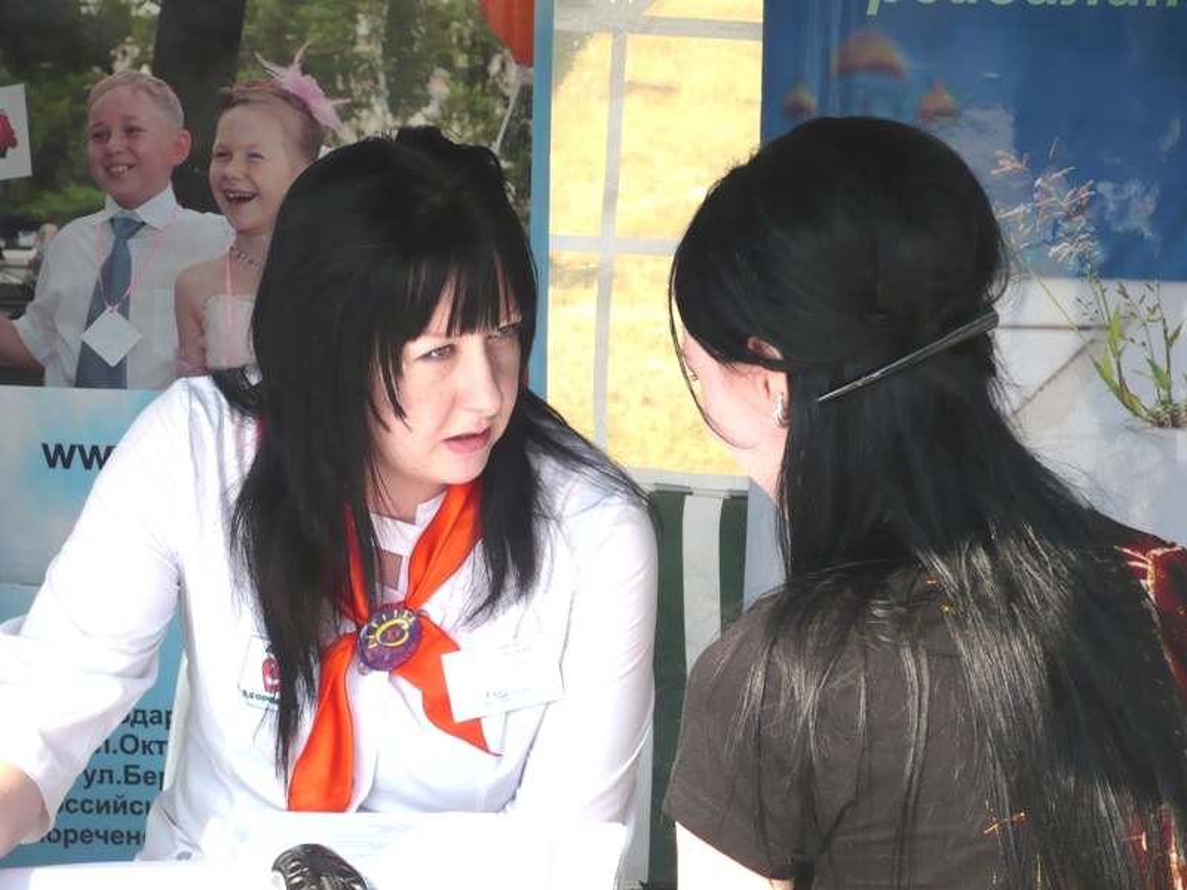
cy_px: 445
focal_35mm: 74
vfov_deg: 19.9
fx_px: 2537
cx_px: 594
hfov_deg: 26.3
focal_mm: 12.2
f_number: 4.2
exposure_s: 1/320
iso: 100
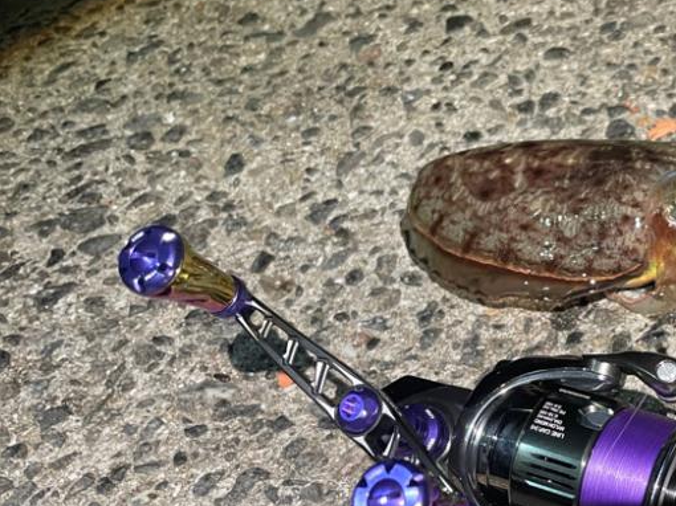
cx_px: 619
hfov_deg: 35.2
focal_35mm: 51
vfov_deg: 28.2
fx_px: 995
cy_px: 371
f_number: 1.6
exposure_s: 1/60
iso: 200
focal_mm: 4.2
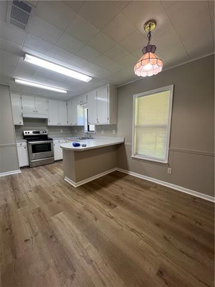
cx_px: 108
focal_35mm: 13
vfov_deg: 106.2
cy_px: 144
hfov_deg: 89.9
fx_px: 108
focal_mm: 1.57
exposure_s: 1/120
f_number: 1.8
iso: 160
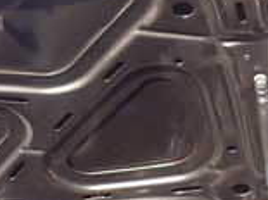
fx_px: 897
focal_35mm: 116
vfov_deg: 12.6
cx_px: -99
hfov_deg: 16.0
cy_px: -7
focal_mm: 5.4
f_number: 2.3
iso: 100
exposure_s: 1/80
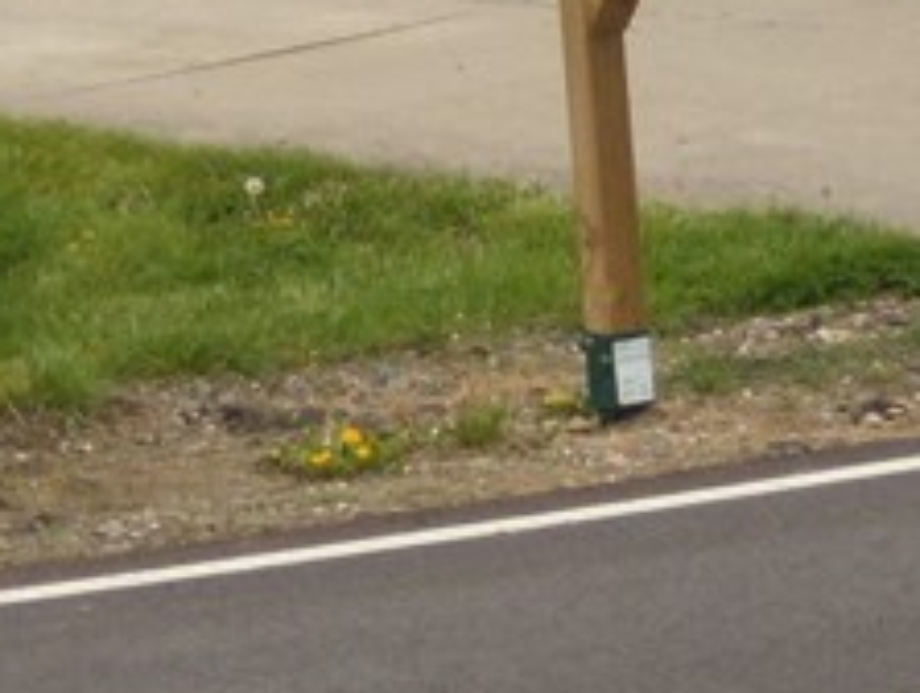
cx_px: -433
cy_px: -252
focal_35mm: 165
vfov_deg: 8.9
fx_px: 4392
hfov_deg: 11.5
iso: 80
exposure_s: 1/640
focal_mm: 6.4
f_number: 3.6
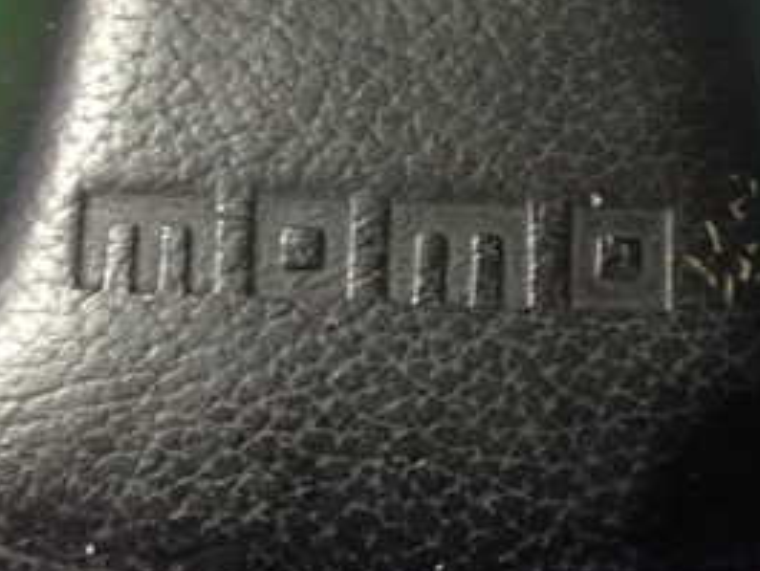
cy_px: 224
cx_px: 419
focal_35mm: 68
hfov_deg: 28.5
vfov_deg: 21.6
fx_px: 1494
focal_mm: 5.4
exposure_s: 1/20
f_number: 2.3
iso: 1600
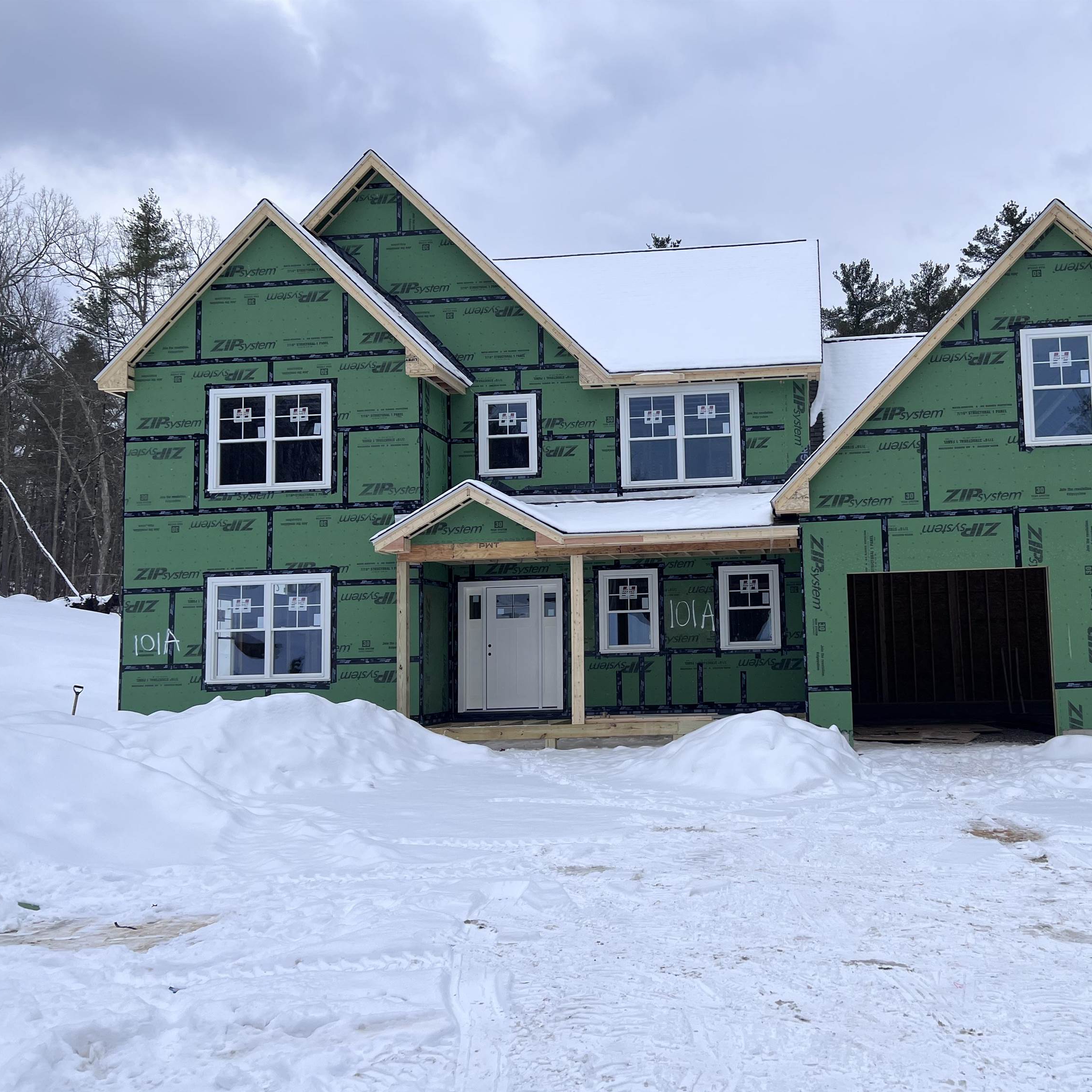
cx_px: 708
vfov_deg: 52.5
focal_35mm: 31
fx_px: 1106
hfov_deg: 51.8
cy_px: 552
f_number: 1.5
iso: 50
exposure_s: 1/4115
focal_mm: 5.7
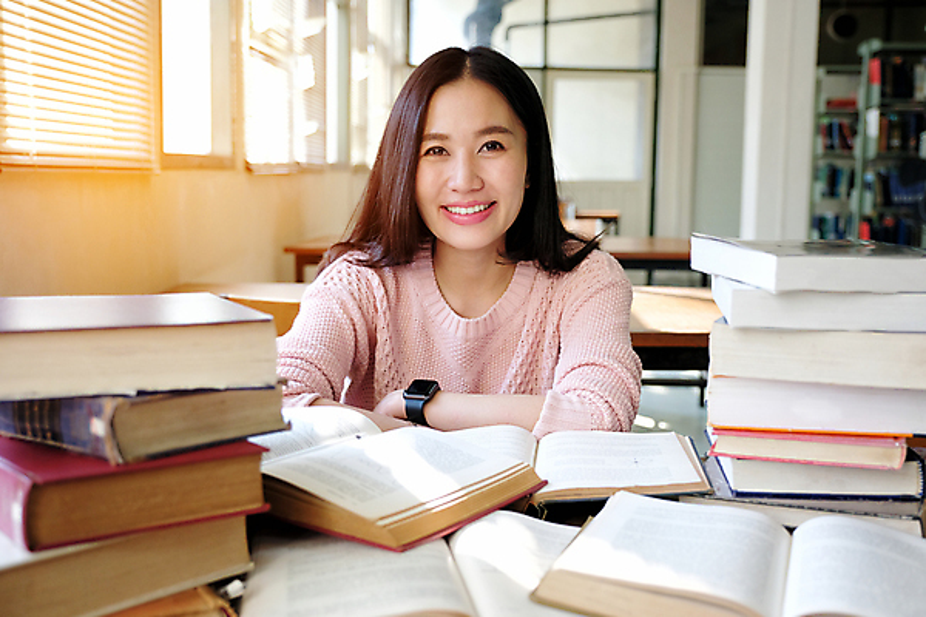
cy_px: 308
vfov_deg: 30.5
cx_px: 463
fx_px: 1132
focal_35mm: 44
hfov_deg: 44.5
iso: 500
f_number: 2.8
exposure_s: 1/250
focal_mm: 29.2
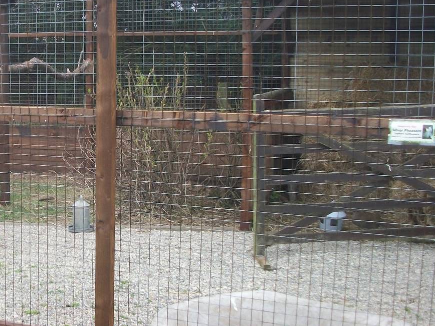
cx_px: 40
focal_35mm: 59
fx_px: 741
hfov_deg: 31.1
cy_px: 120
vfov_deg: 24.7
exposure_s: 1/125
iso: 80
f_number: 2.9
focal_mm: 5.7
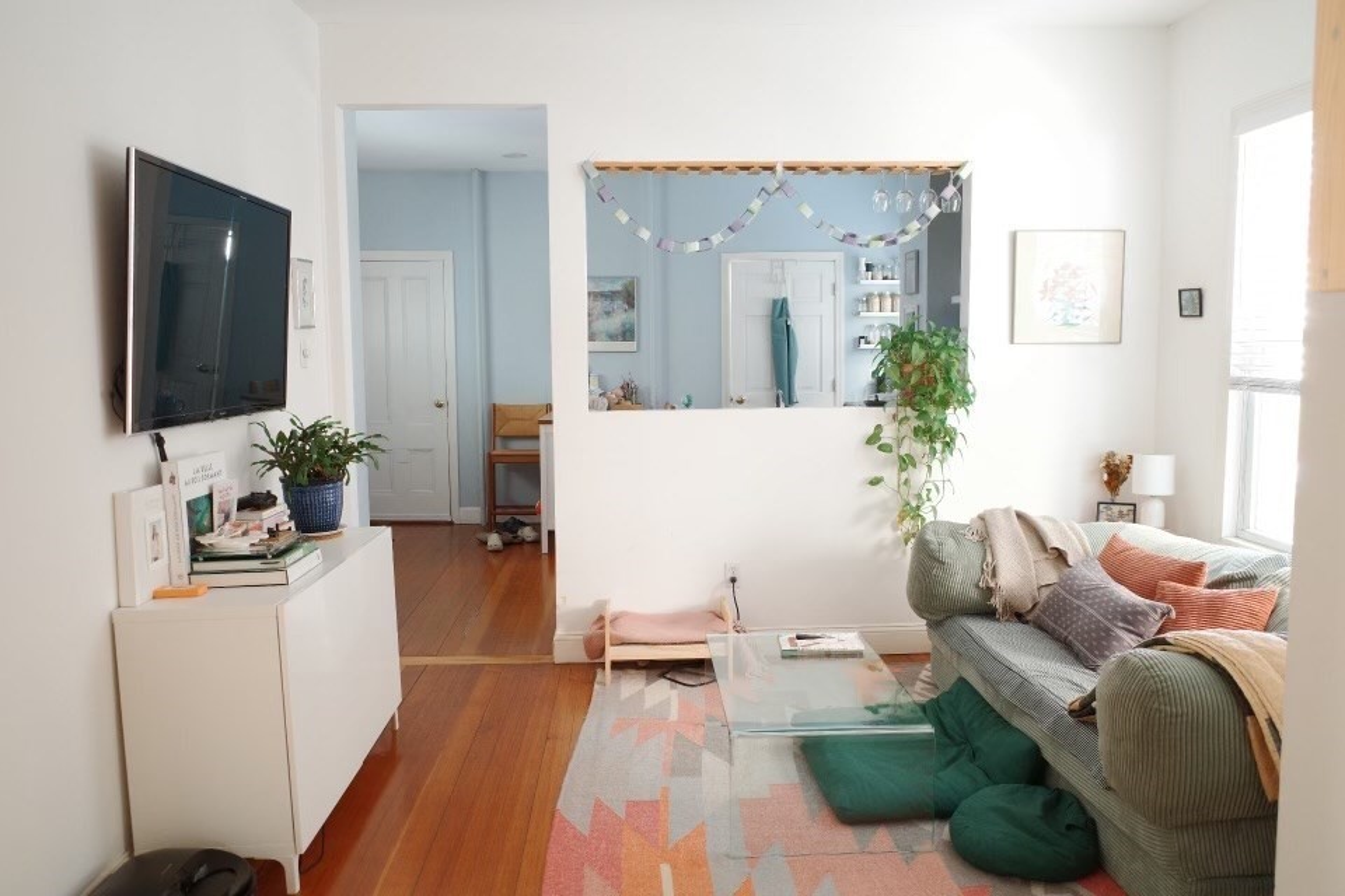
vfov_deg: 46.4
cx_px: 672
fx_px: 1046
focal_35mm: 28
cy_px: 448
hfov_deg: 65.5
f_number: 3.5
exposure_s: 1/13
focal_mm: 18.3
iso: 500
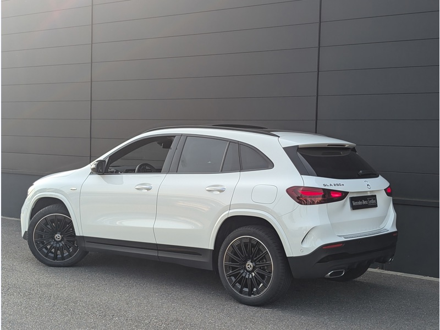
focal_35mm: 49
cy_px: 165
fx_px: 623
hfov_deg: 38.9
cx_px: 220
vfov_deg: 29.7
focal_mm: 6.9
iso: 21
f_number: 1.68
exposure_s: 1/406
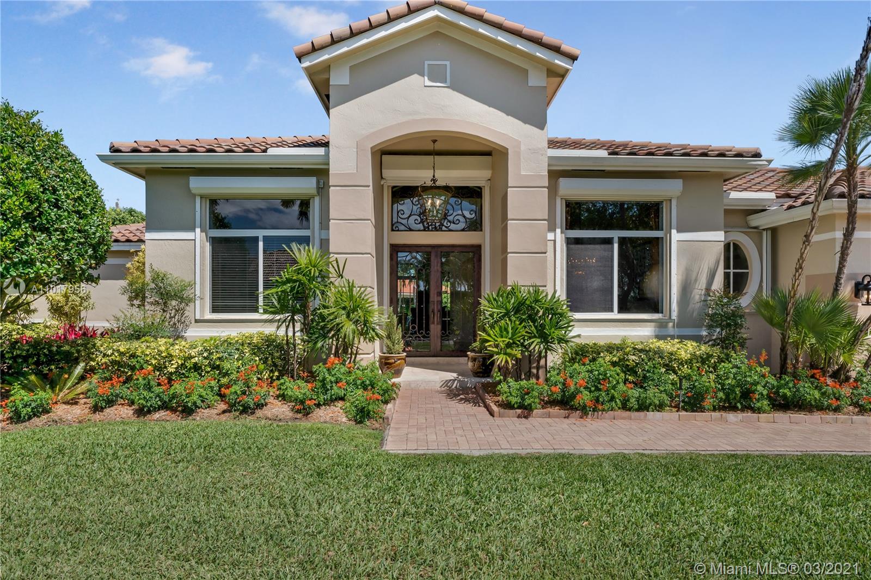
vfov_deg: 67.4
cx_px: 436
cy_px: 290
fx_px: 435
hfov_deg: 90.0
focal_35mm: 18
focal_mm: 12
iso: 125
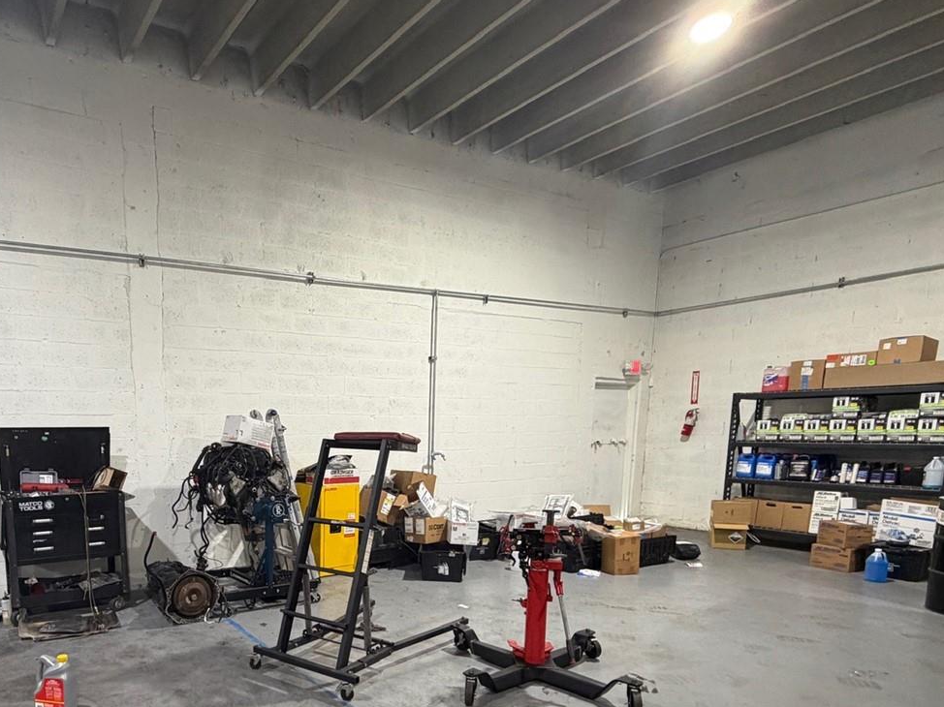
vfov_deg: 56.4
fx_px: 627
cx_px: 281
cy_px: 515
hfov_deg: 70.7
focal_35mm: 23
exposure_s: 1/60
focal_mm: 2.22
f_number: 2.2
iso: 200
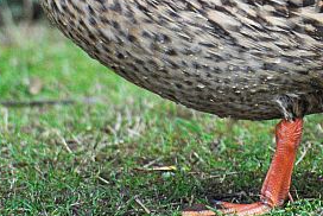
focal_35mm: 1323
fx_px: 11883
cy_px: -52
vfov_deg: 1.0
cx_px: 210
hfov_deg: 1.6
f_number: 5.6
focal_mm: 300
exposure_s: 1/800
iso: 400
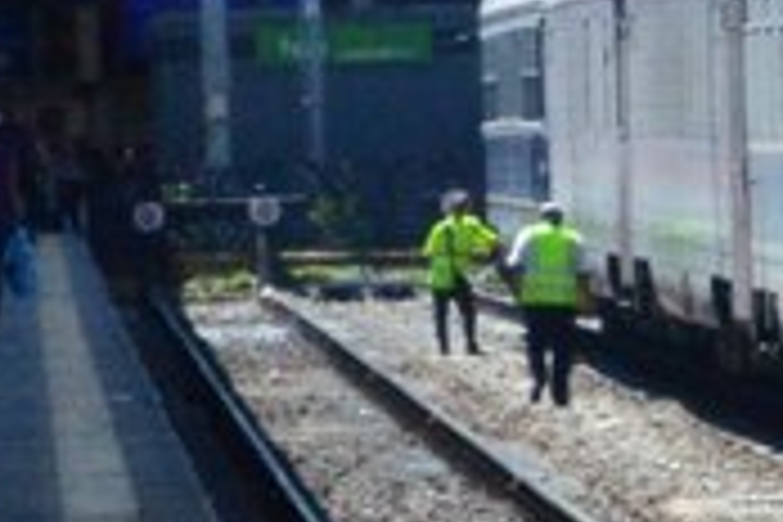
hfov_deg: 5.3
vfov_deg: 3.6
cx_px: 1652
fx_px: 8227
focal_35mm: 378
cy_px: -61
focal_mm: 55
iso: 800
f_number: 11
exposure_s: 1/640
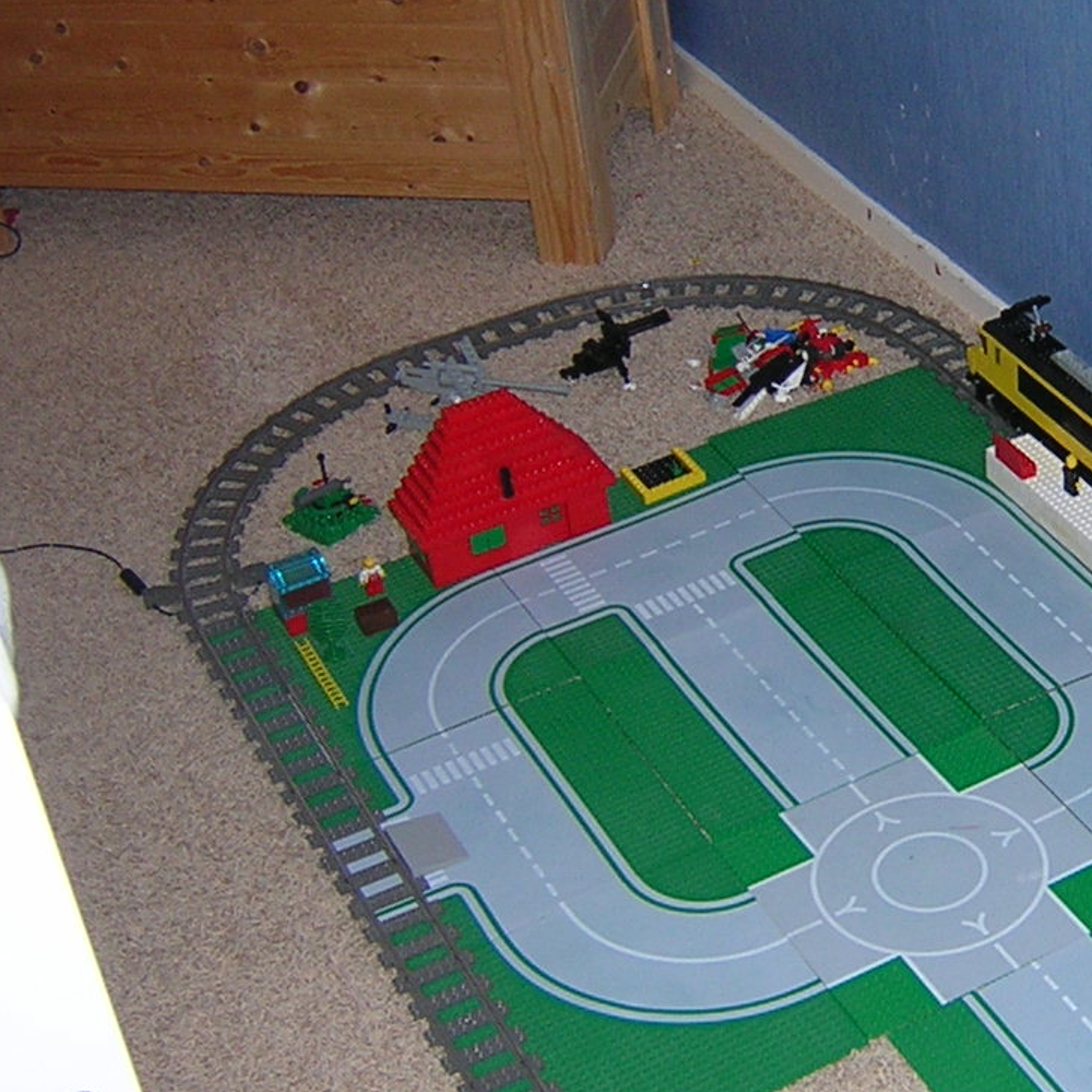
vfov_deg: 24.6
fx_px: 2498
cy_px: 460
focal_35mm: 70
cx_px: 1092
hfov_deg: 23.6
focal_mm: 4.7
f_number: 2.6
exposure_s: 1/60.1
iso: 165
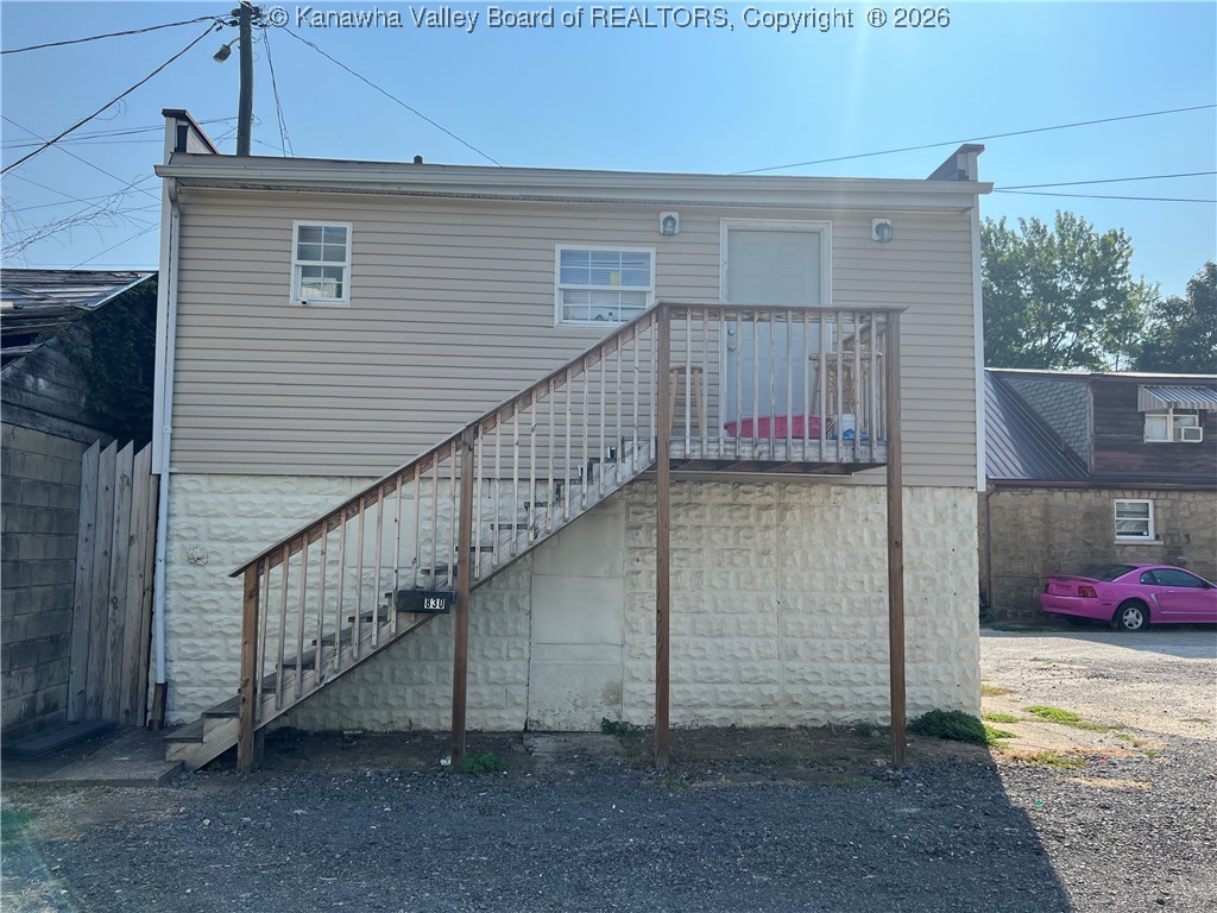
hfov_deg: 67.3
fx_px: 914
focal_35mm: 26
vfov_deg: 53.1
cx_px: 608
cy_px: 456
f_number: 1.5
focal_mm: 5.7
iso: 50
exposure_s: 1/3257
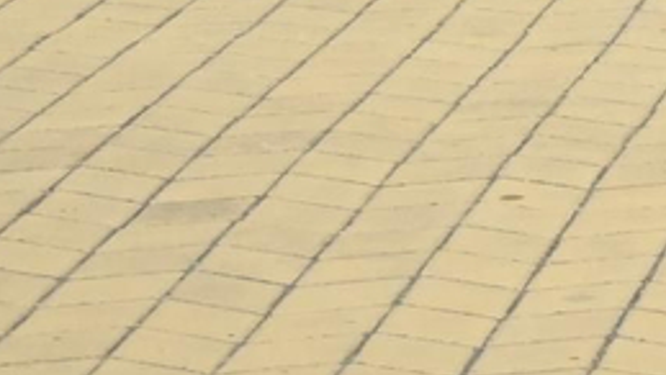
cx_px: 1155
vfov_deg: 3.4
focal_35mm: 349
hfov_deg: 6.1
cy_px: -953
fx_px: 6166
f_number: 5.3
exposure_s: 1/1600
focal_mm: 36
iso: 320
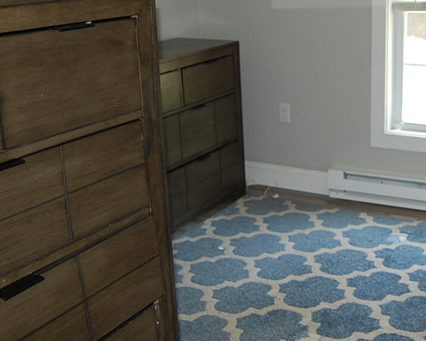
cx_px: 342
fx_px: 668
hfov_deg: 34.3
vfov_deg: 28.2
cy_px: 80
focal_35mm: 53
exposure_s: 1/60
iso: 400
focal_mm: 18
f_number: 3.5
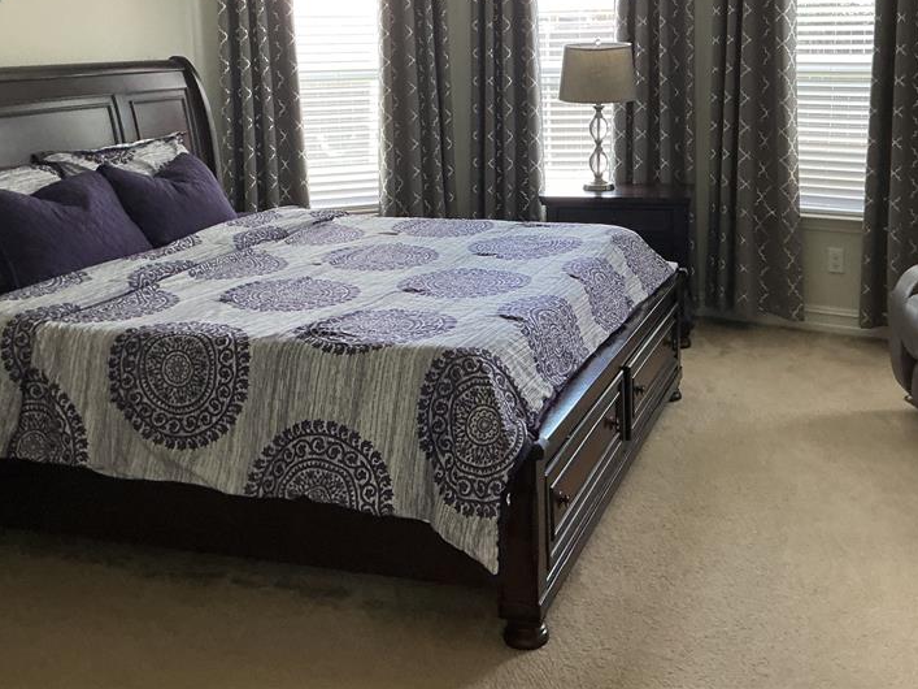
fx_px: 1114
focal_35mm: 42
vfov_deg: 33.8
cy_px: 191
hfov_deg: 44.7
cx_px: 518
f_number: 1.8
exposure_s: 1/60
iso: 125
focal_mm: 3
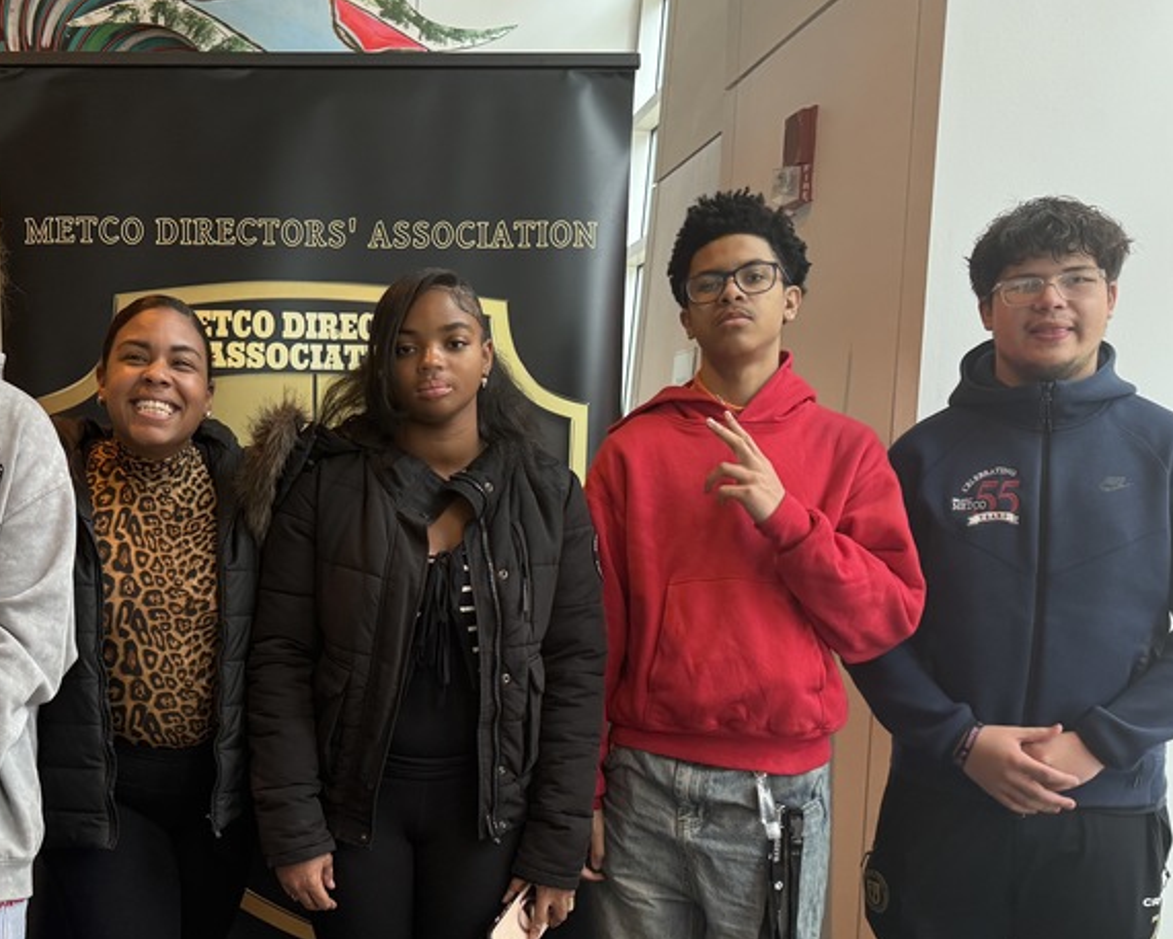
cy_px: 655
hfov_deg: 43.0
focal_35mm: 42
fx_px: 1458
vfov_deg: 35.2
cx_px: 362
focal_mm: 6.76
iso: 200
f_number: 1.78
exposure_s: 1/120
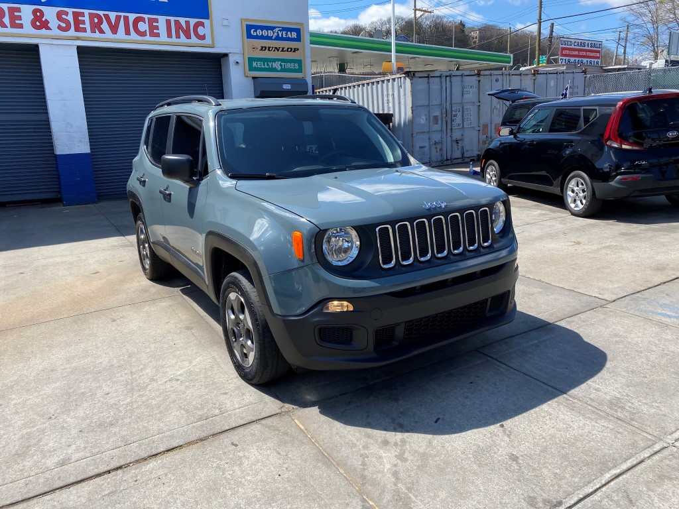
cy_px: 254
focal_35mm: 26
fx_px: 510
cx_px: 340
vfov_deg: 53.1
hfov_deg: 67.3
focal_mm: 4.25
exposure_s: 1/1364
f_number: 1.8
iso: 32
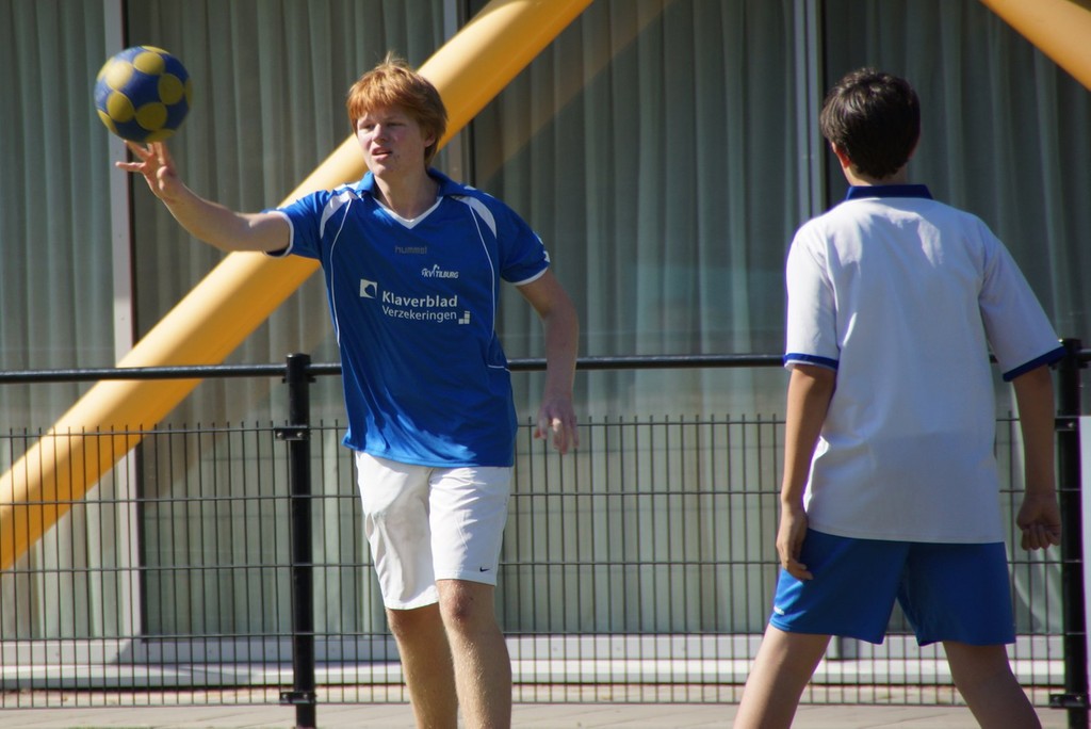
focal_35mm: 375
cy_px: 364
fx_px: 11371
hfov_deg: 5.5
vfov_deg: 3.7
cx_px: 546
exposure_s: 1/500
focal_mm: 250
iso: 160
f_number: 6.3
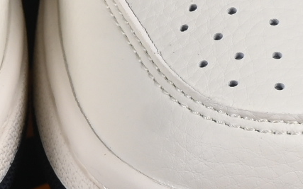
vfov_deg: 2.6
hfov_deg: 4.2
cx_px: 16
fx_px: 4113
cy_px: -113
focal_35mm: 498
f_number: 8
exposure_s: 1/80
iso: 160
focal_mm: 50
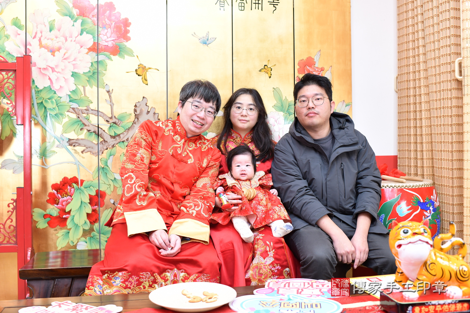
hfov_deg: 54.4
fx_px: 457
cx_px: 235
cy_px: 156
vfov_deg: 37.9
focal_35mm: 35
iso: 1000
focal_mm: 35
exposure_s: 1/200
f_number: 4.5
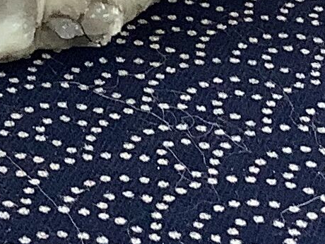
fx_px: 2066
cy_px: -227
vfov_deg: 6.6
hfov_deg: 8.8
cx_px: -169
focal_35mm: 220
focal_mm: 3.3
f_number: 2.4
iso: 64
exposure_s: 1/50
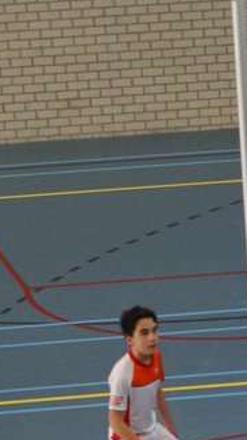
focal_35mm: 162
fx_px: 1889
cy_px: 422
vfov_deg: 13.1
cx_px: 543
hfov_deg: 7.1
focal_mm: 28
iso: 400
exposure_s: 1/160
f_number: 3.5
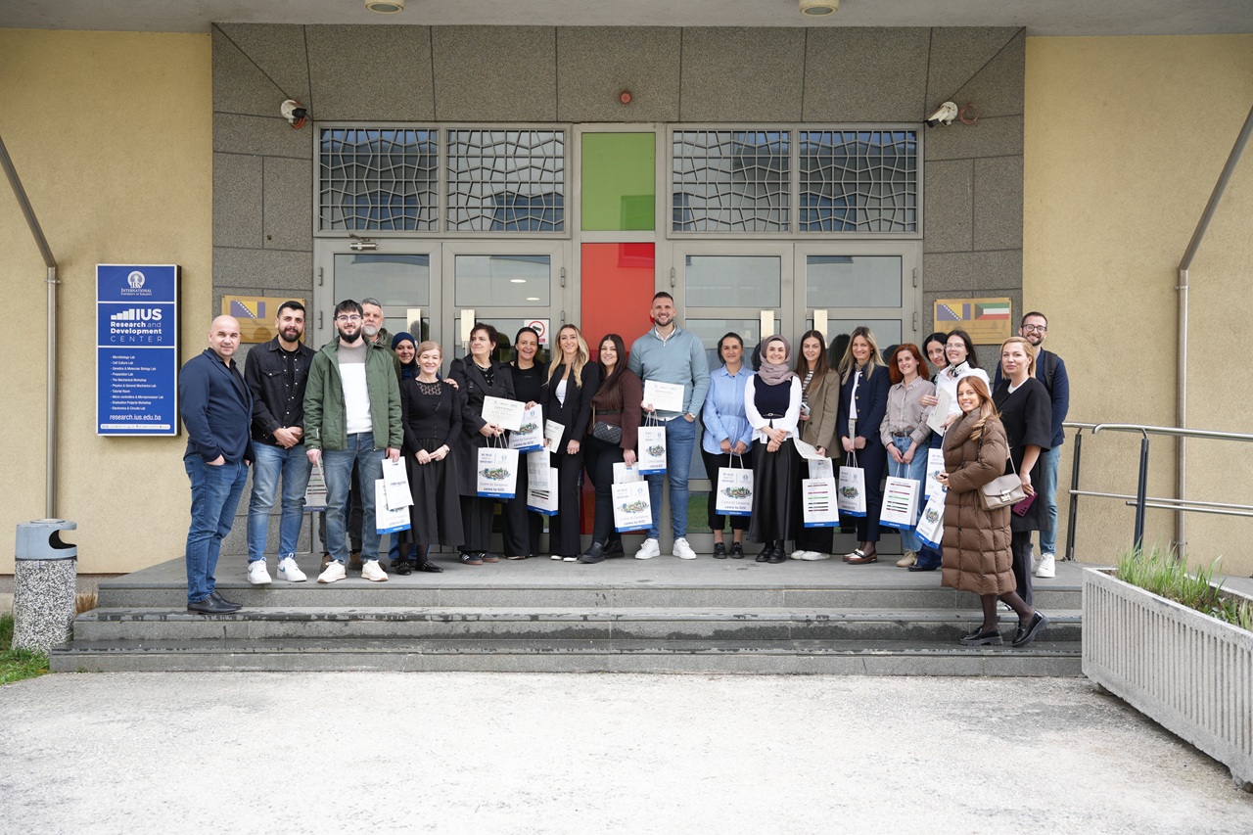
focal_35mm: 35
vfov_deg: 37.5
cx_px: 626
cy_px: 418
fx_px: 1228
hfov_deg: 54.0
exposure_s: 1/200
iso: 160
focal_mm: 35.3
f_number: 2.8
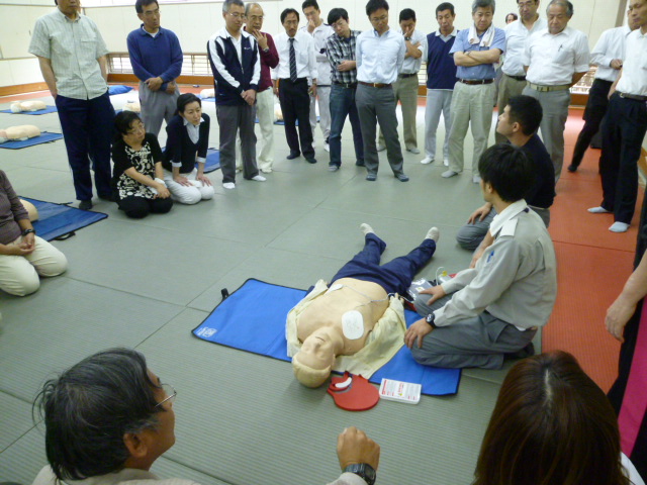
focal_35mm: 25
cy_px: 242
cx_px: 324
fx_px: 467
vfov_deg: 54.9
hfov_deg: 69.4
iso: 400
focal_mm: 4.5
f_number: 2.8
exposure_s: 1/30
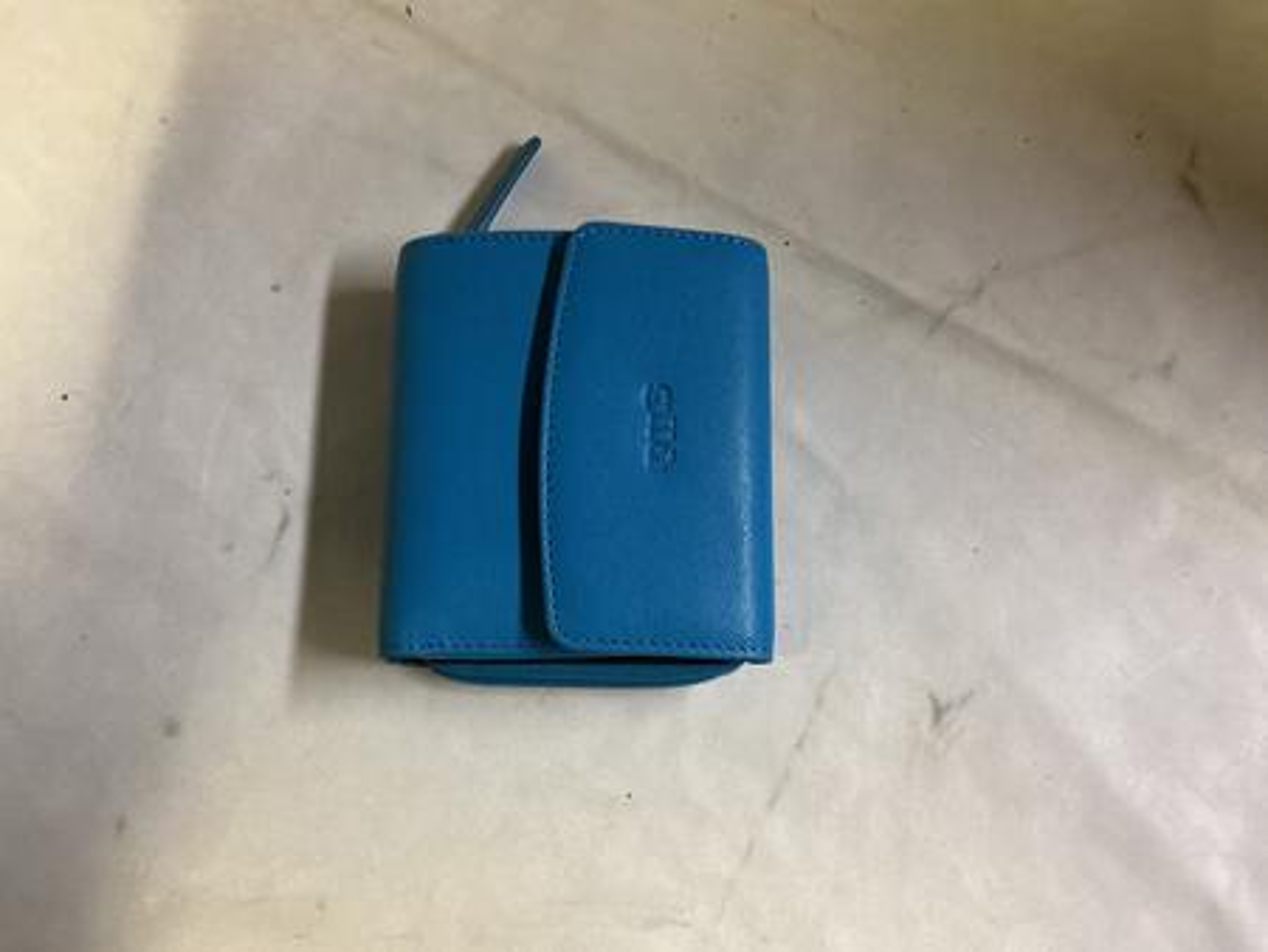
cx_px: 634
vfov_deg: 48.3
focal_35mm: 29
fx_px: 1063
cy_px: 476
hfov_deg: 61.6
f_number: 1.8
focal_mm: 3
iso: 125
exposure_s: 1/50
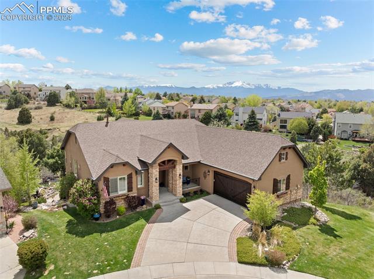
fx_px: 259
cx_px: 187
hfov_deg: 71.7
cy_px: 140
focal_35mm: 24
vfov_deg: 56.7
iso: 150
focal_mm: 12.29
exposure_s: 1/1250
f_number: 2.8
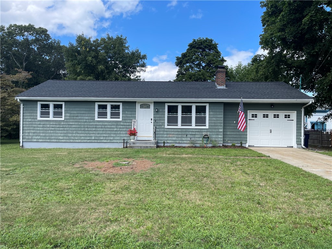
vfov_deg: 53.1
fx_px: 249
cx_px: 166
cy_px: 124
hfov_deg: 67.3
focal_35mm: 26
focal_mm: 5.1
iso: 32
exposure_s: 1/1642
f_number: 1.6
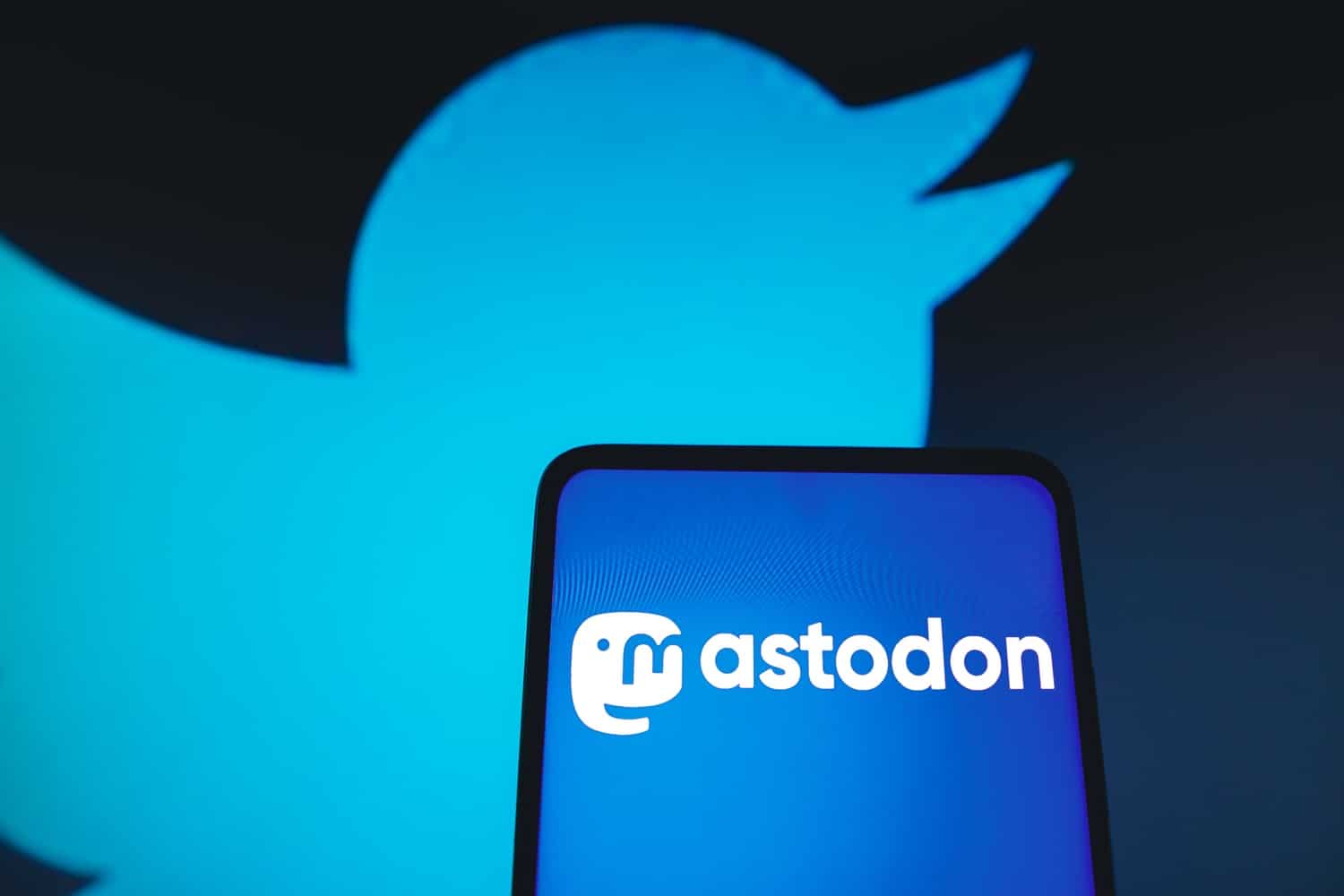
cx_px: 672
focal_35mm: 24
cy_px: 448
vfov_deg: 53.1
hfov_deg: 73.7
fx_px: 896
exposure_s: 1/60
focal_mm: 16
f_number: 2.2
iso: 160
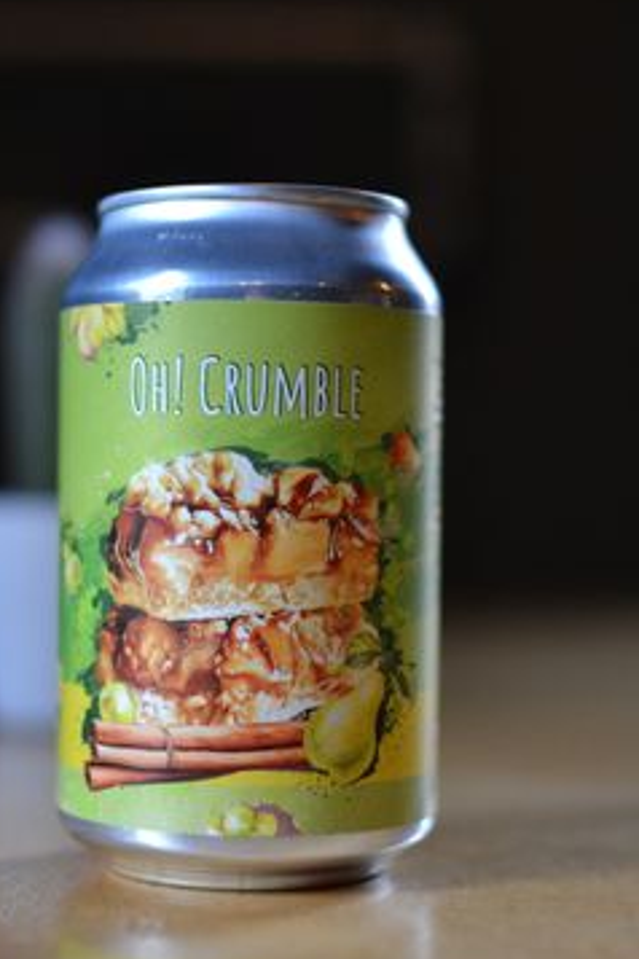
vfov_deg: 28.5
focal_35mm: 71
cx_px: 231
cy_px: 561
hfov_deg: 19.2
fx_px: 1882
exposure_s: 1/320
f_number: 1.8
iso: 800
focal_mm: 35
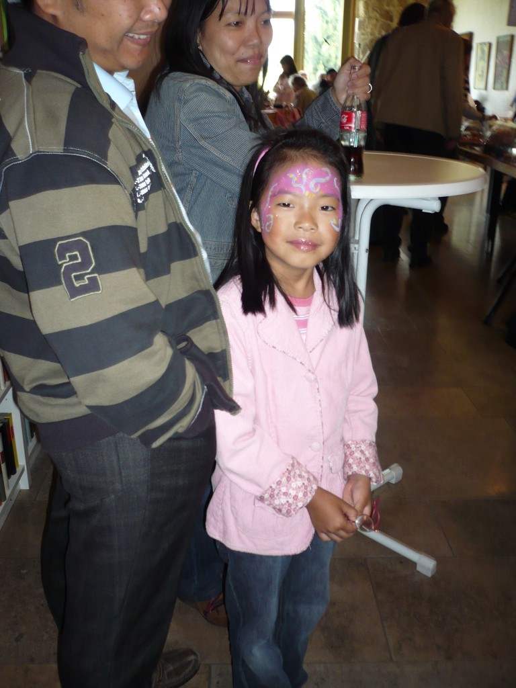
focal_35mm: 35
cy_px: 344
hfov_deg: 40.7
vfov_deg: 52.6
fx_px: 696
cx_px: 258
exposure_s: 1/30
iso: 160
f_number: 2.8
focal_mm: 5.8
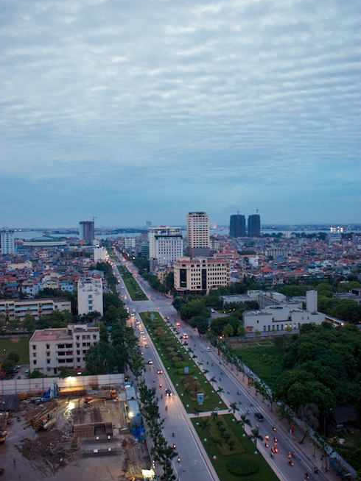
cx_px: 178
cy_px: 229
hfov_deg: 42.9
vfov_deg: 55.3
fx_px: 459
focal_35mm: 33
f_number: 3.8
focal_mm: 20
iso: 400
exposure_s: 1/15
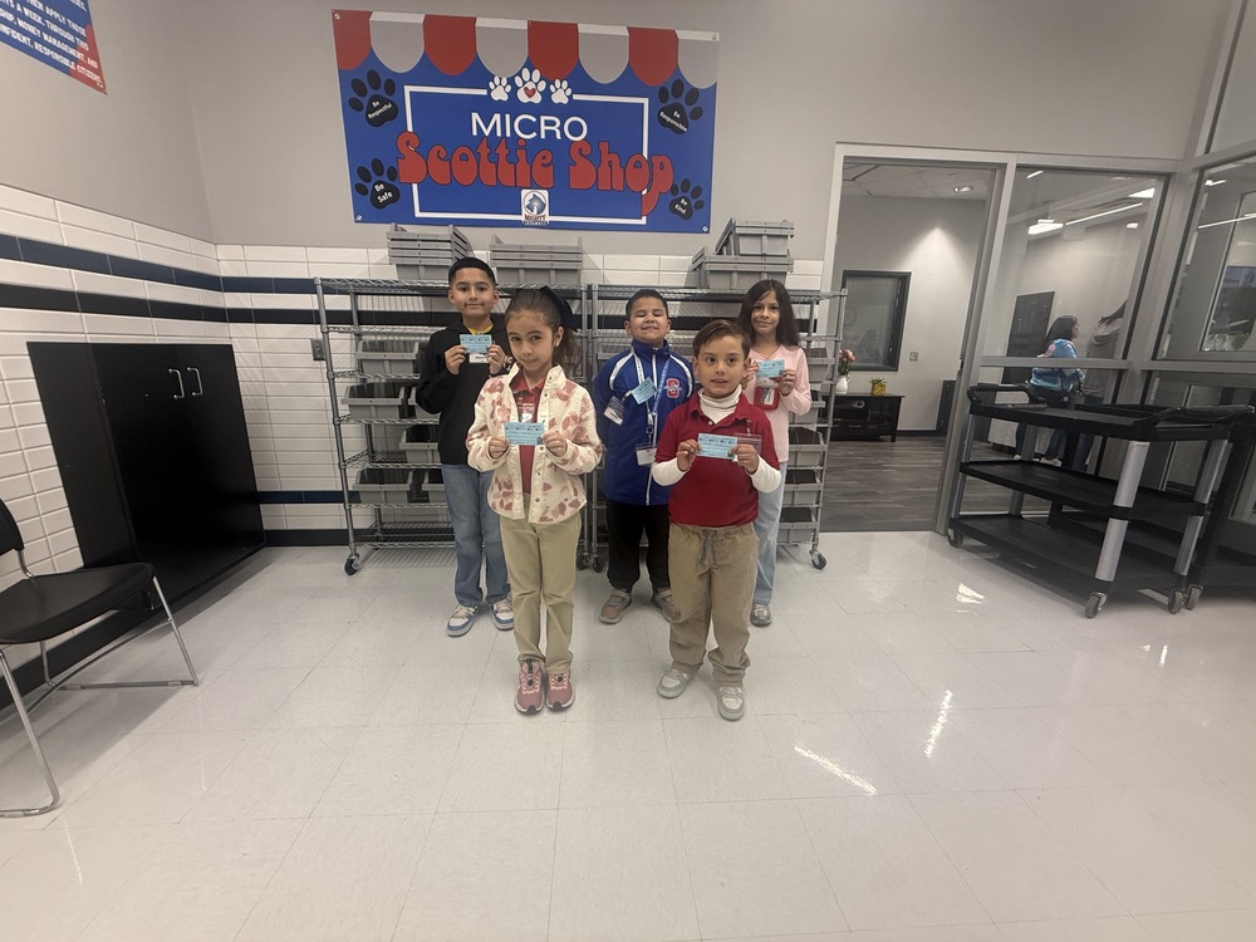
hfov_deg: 102.1
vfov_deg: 85.7
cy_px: 471
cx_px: 628
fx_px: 508
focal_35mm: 14
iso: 250
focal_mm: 2.22
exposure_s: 1/120
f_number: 2.2
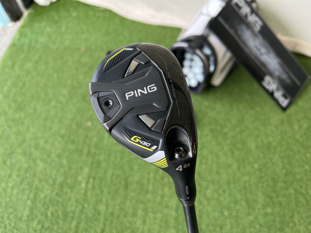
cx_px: 156
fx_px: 234
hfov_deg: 67.3
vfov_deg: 53.1
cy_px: 116
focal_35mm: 26
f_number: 1.6
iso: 50
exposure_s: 1/222
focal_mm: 5.1
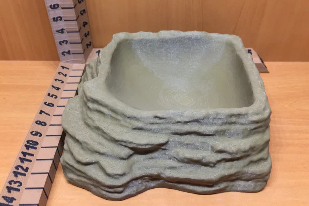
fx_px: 275
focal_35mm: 32
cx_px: 158
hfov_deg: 58.7
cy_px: 107
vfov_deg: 41.1
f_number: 2.2
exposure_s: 1/15
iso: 125
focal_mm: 4.15
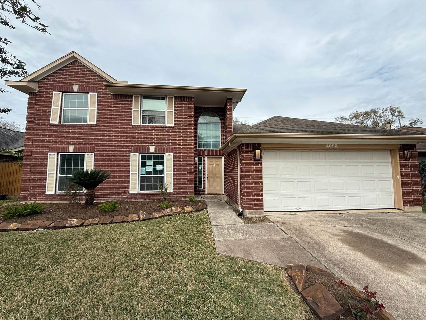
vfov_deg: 85.7
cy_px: 160
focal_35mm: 14
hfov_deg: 102.1
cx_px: 213
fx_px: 172
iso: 50
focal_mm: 2.22
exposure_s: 1/970
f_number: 2.2
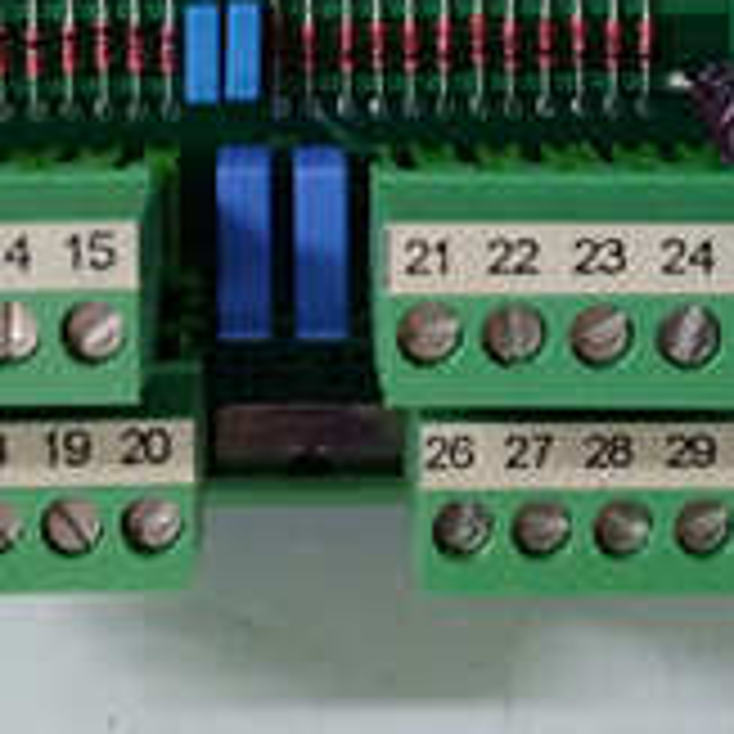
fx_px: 2111
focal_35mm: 88
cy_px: -198
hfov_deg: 19.7
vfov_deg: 18.5
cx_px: 306
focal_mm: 3.79
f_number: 2
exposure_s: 1/33
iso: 582
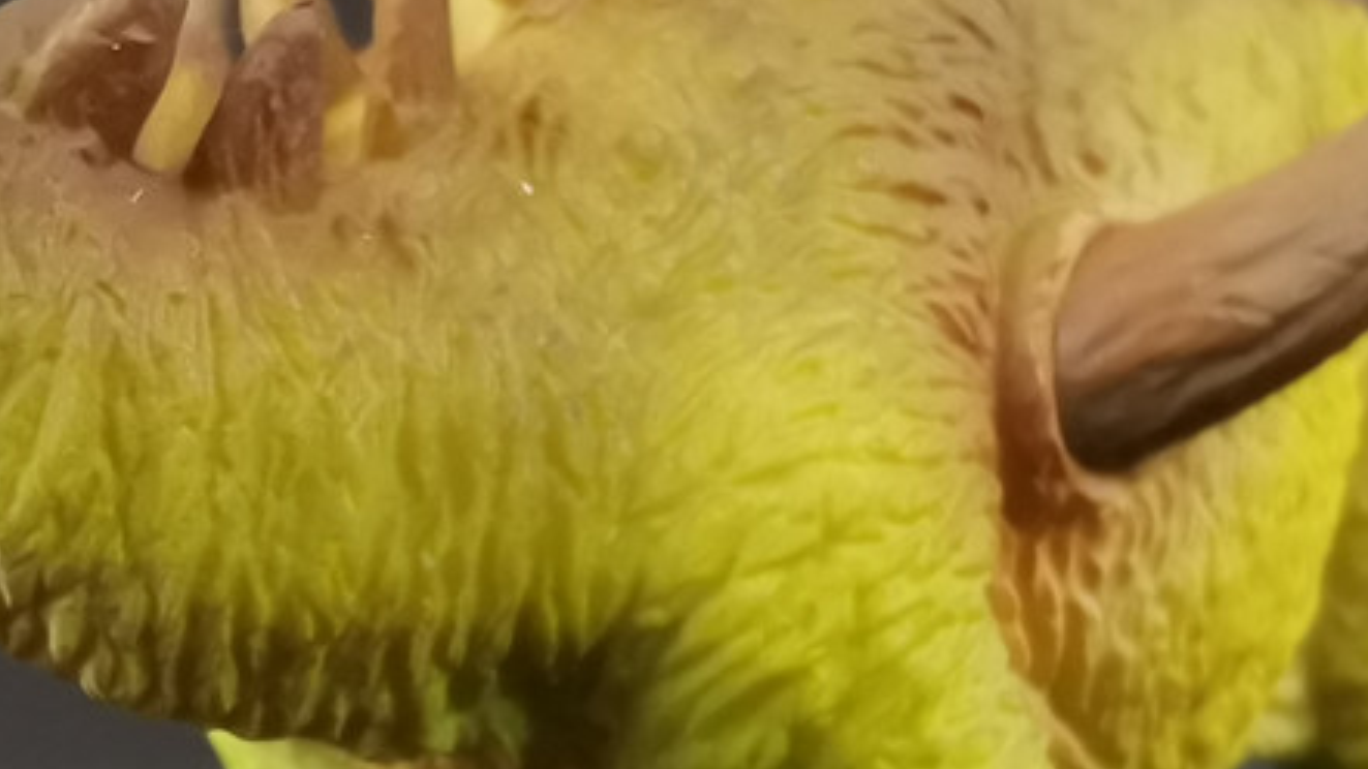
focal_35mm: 77
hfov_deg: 27.5
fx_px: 2793
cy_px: 478
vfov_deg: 15.7
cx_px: 707
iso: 800
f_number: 2.2
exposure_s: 1/33.3
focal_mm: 2.26
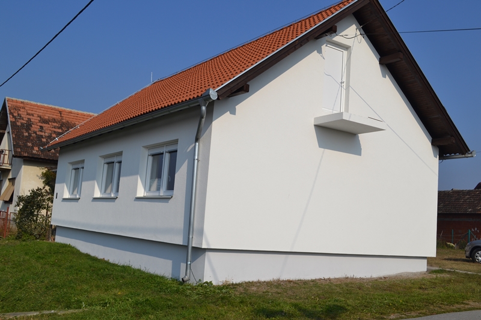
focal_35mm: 36
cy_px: 160
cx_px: 240
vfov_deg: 36.9
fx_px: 481
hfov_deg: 53.1
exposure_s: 1/320
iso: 100
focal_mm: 24
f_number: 9
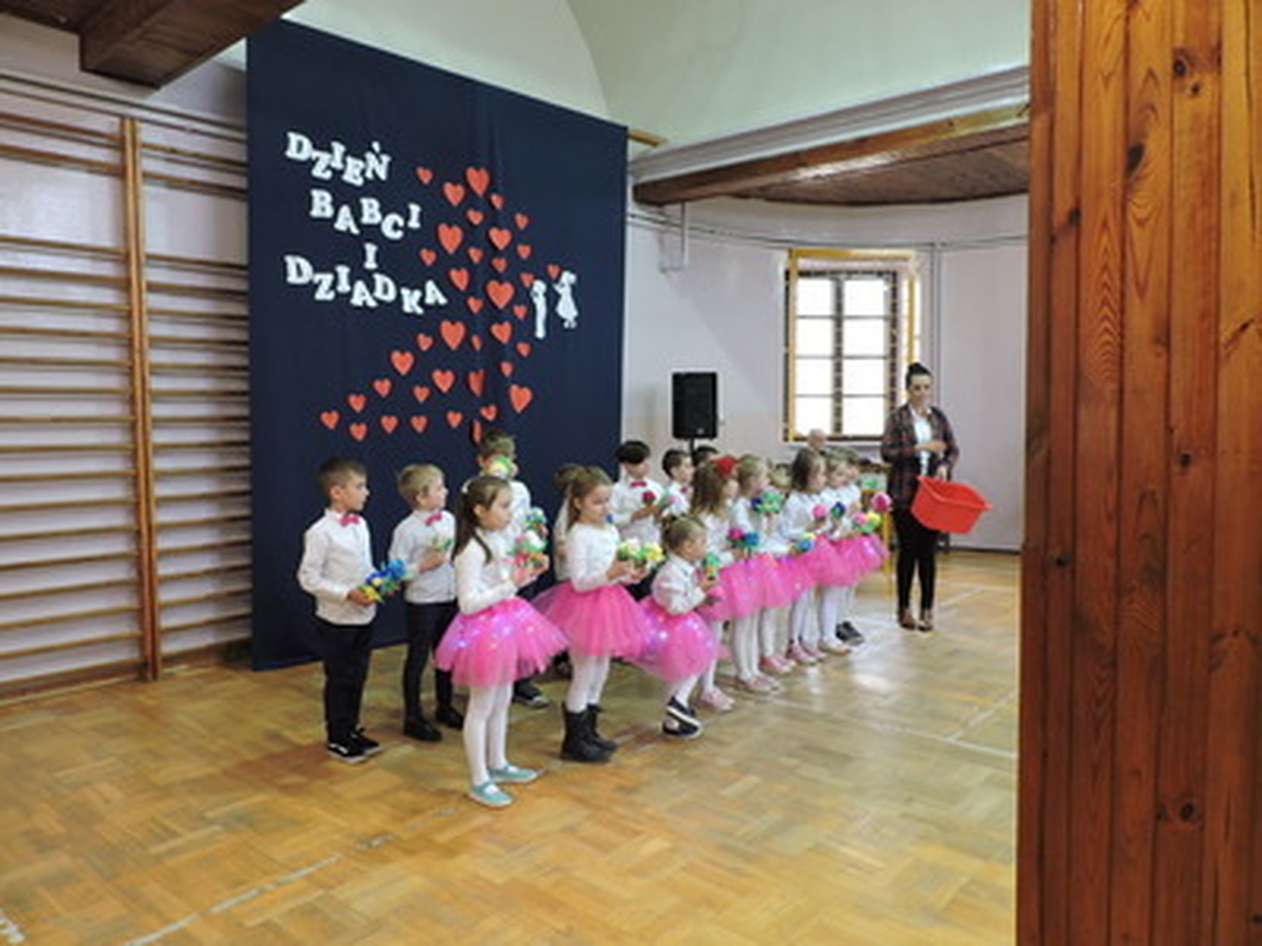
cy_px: 473
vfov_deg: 56.8
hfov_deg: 71.6
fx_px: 875
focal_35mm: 24
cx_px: 631
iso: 400
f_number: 3
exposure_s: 1/30
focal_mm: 4.3
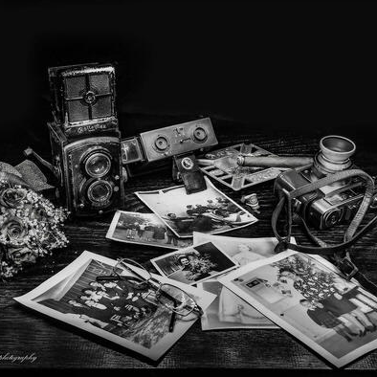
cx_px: 191
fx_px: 702
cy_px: 189
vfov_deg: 30.0
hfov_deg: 30.0
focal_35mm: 57
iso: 100
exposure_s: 41
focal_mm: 44
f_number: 18
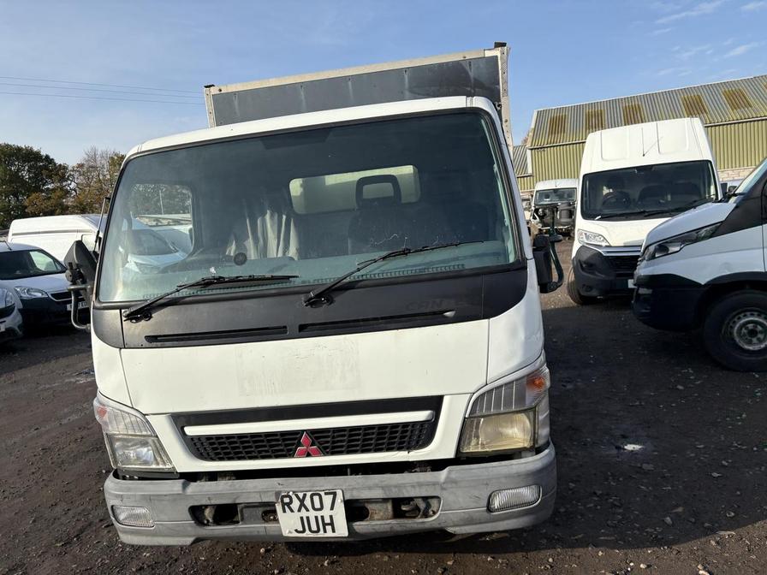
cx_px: 384
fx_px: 576
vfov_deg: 53.1
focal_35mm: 26
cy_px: 288
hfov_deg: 67.3
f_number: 1.6
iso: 50
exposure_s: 1/2865
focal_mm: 5.96
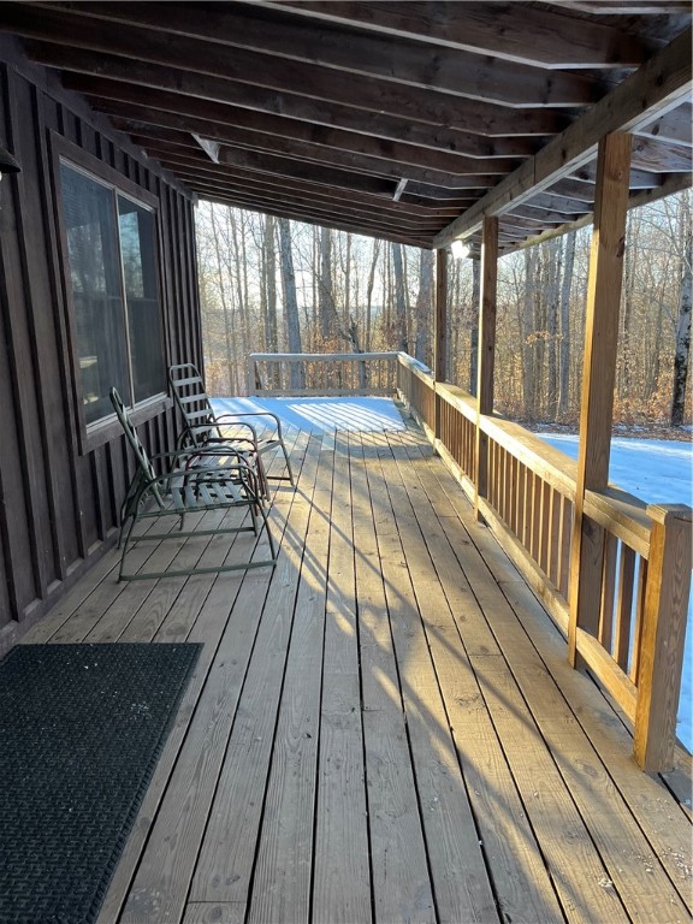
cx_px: 346
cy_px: 462
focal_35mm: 26
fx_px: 694
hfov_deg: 53.1
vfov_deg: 67.3
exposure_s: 1/121
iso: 40
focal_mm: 5.1
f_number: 1.6
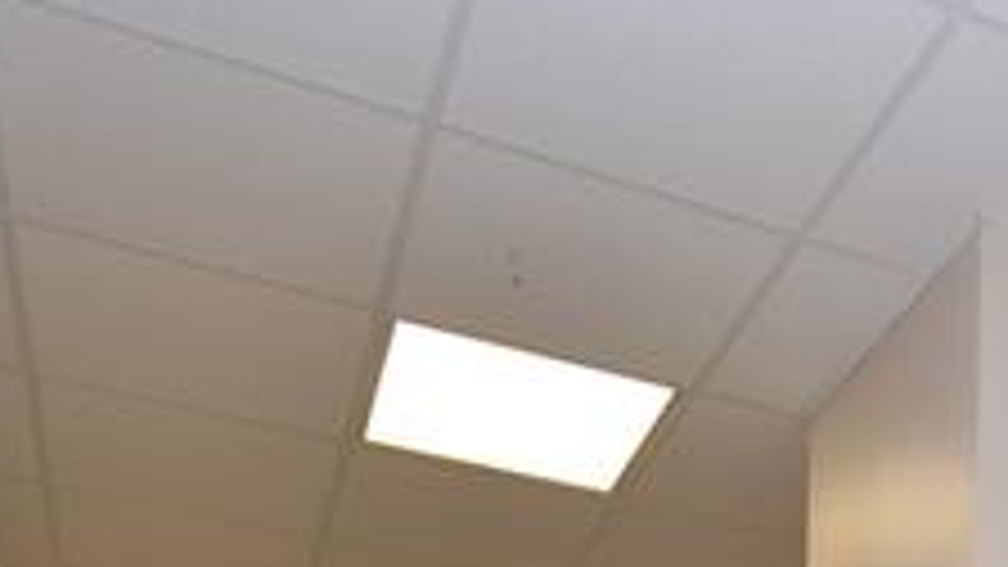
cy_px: 1073
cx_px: 1017
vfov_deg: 17.0
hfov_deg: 33.9
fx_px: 1497
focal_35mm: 56
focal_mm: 10
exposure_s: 1/80
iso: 400
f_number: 4.5
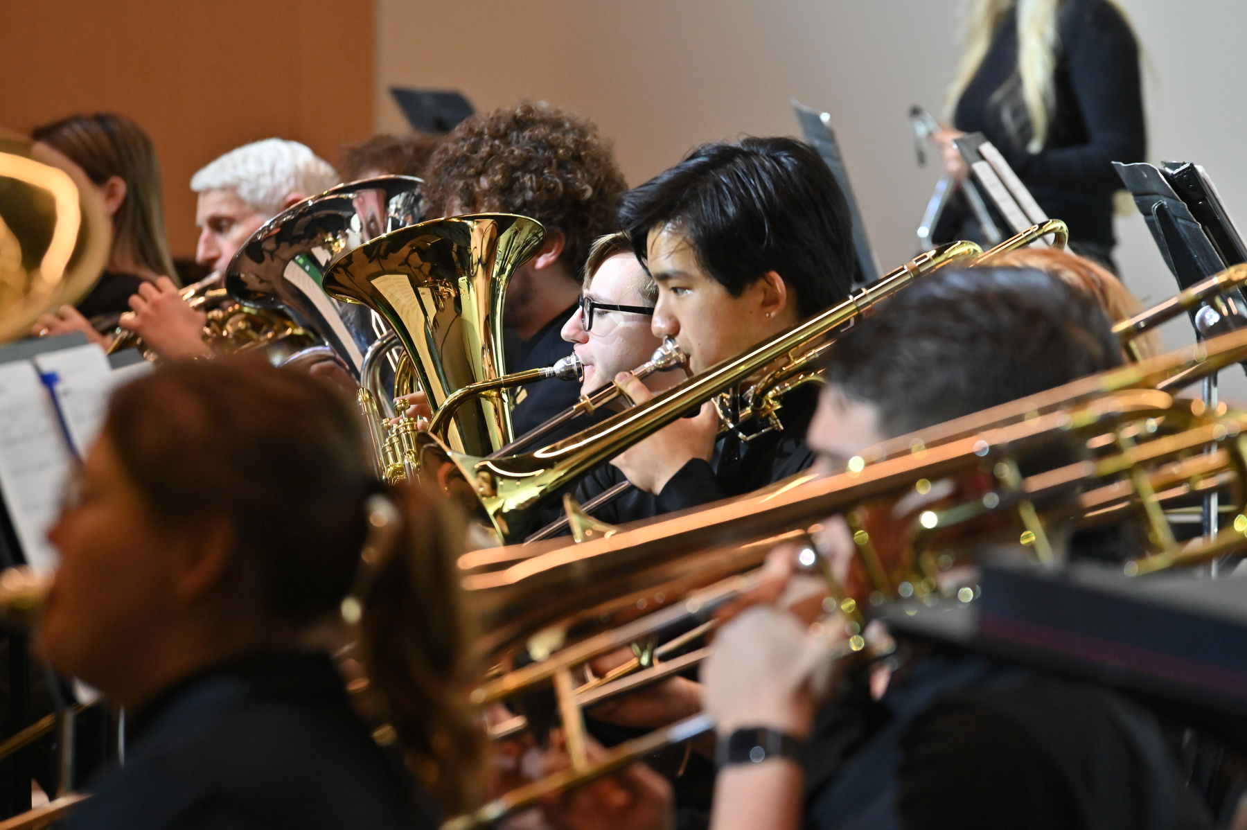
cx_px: 624
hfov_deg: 9.8
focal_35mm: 210
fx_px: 7270
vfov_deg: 6.5
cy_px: 415
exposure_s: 1/320
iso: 3200
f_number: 5.6
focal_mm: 210
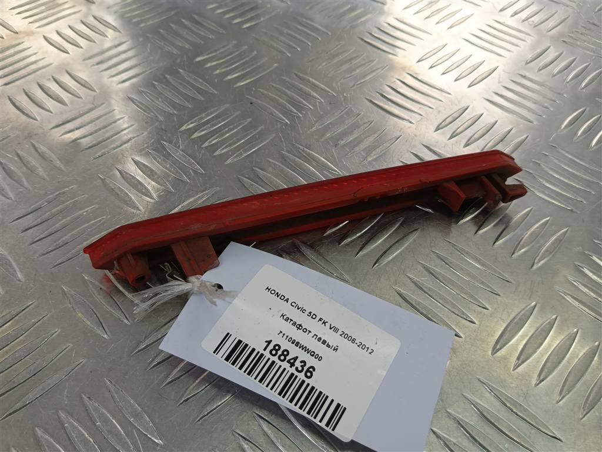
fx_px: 470
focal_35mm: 27
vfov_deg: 51.4
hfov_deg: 65.3
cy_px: 226
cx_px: 301
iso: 78
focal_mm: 4.11
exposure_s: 1/100
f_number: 1.6
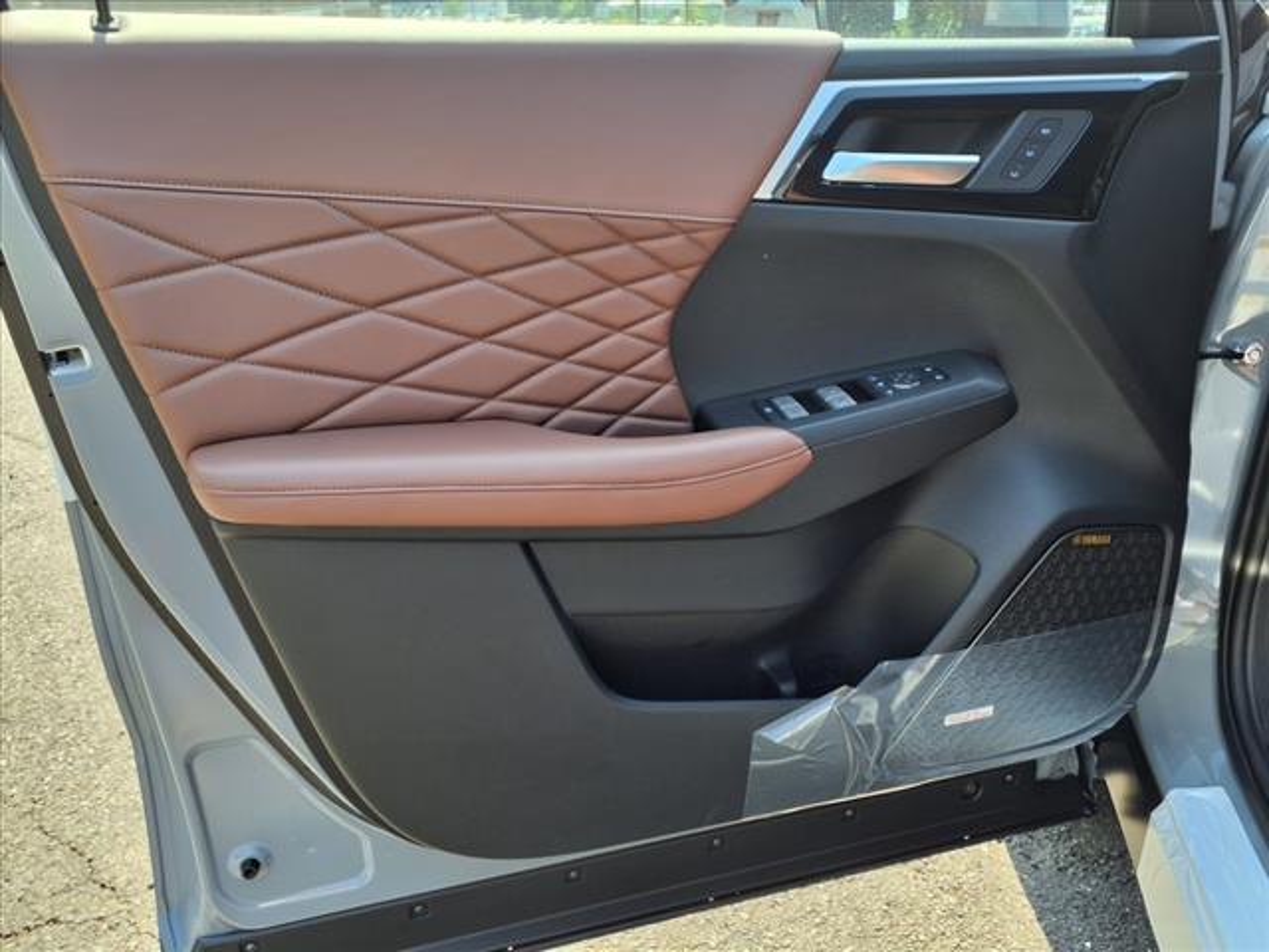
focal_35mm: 27
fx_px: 990
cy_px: 476
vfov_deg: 51.4
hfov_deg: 65.3
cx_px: 634
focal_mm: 3.58
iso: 40
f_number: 1.9
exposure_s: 1/208
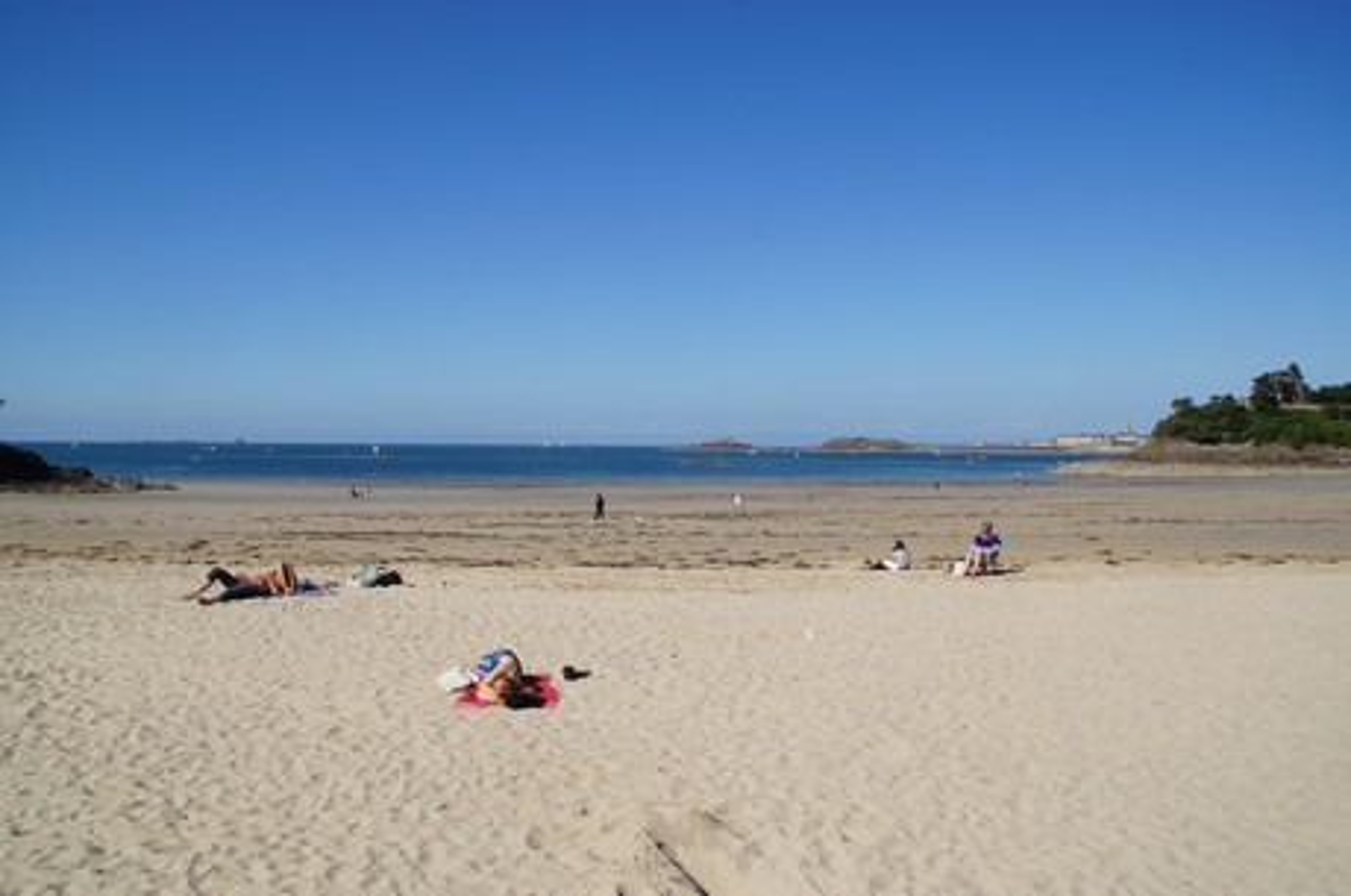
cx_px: 676
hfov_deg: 67.5
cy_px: 448
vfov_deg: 47.8
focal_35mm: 27
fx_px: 1011
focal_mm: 18
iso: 100
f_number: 11
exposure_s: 1/250
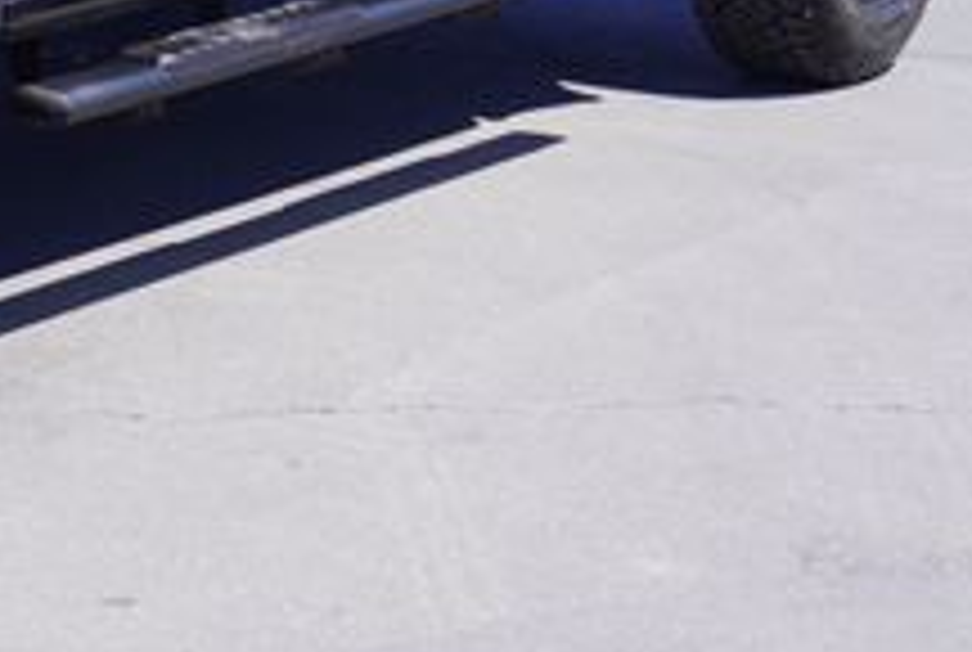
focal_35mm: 151
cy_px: -243
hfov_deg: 13.1
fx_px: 4085
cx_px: -292
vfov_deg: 9.0
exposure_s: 1/100
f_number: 8
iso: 100
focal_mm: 34
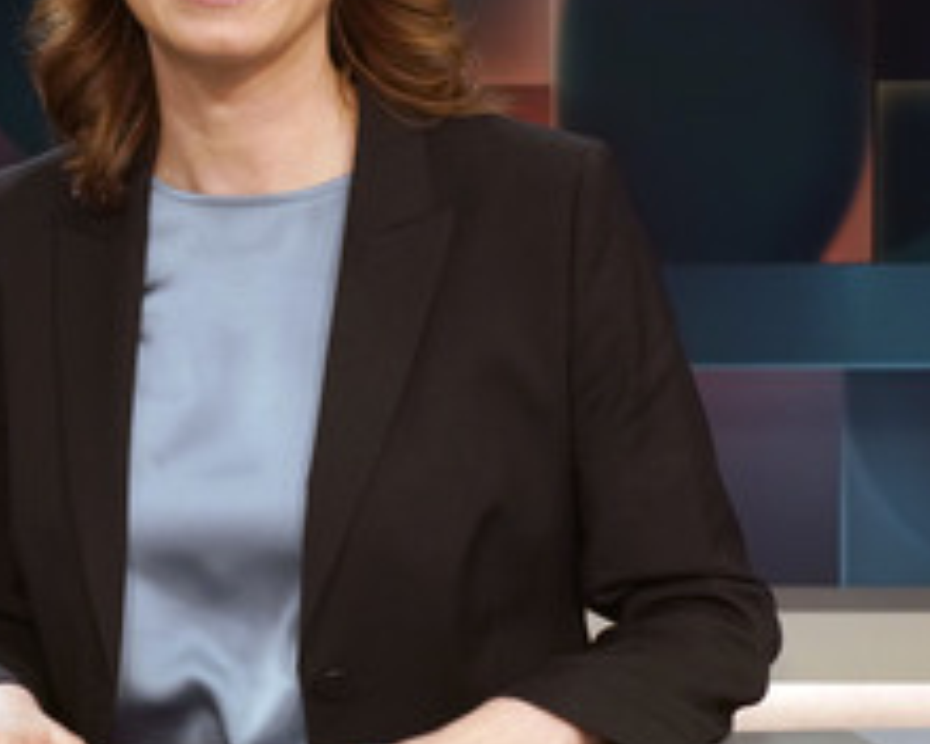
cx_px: 319
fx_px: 2064
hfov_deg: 25.3
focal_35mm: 75
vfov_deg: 20.4
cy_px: 249
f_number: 5.6
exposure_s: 1/200
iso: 2000
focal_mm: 39
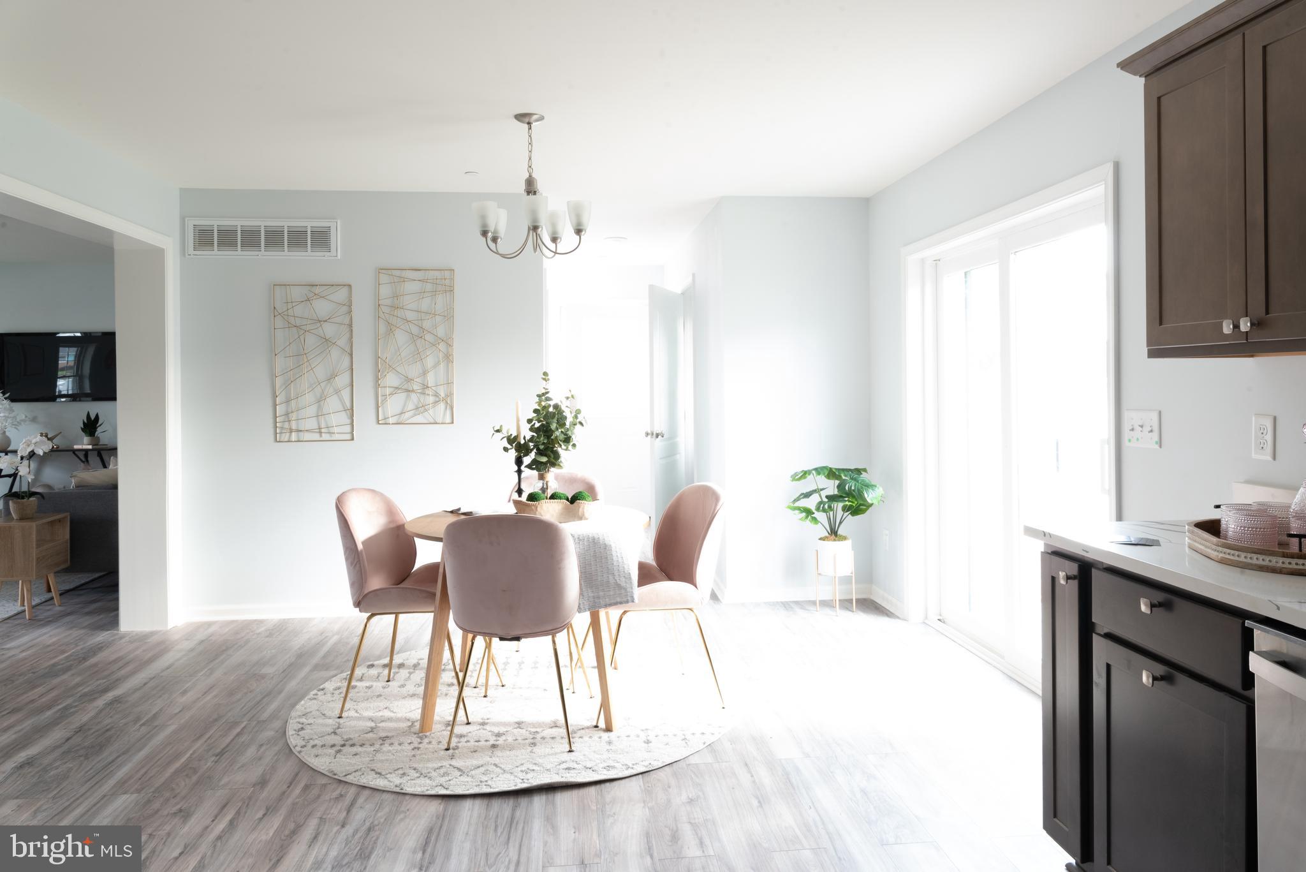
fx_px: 871
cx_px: 653
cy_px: 436
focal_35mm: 24
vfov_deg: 53.2
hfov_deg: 73.7
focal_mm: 24
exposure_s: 1.3
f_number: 14
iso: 640
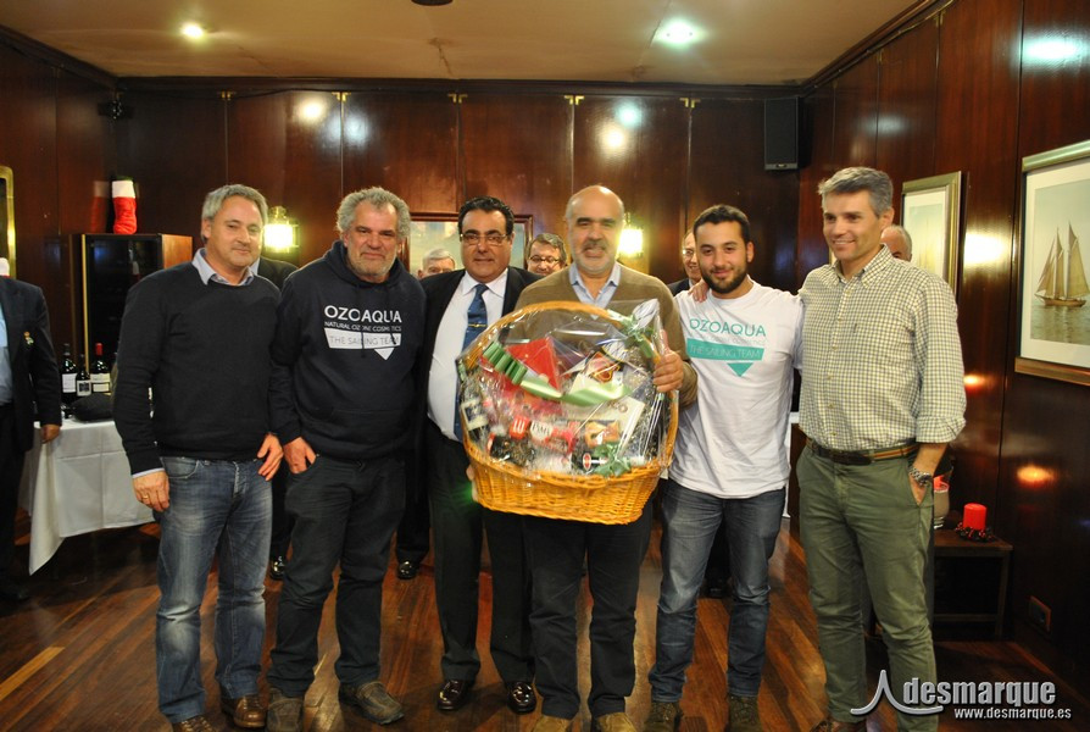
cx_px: 545
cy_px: 366
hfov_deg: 61.8
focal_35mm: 30
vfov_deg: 43.8
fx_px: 910
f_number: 3.8
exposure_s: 1/4
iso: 400
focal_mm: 20
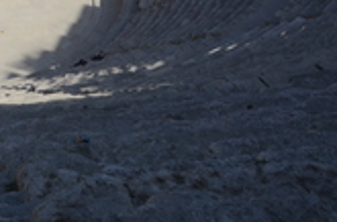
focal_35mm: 72
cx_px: -53
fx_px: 672
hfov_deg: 25.6
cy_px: 1
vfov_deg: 18.3
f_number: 11
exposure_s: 1/500
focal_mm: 18
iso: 250
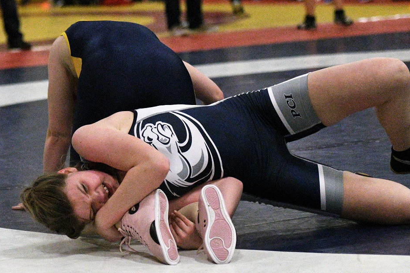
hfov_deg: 19.3
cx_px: 205
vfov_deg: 12.9
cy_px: 136
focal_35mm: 106
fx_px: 1207
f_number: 2.8
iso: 22800
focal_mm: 70
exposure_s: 1/2000
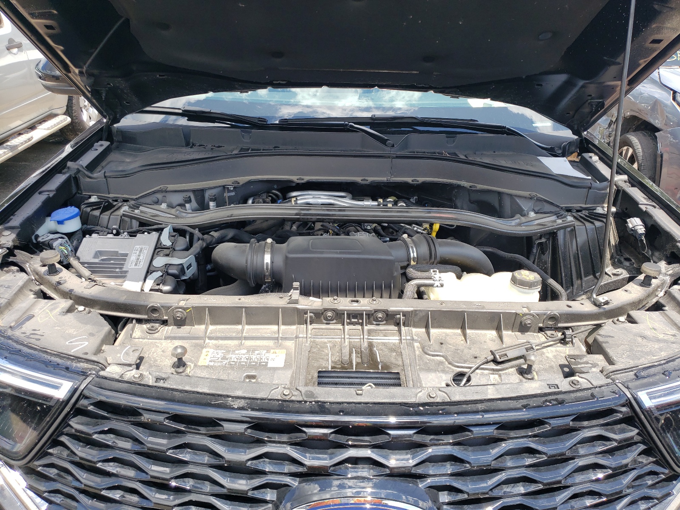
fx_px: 511
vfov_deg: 53.1
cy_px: 255
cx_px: 340
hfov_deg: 67.3
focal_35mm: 26
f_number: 1.5
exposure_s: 1/769
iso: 50
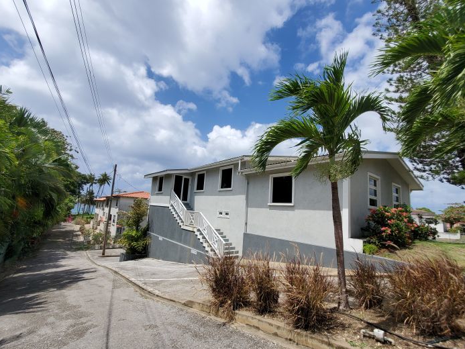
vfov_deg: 81.7
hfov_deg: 98.2
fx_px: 202
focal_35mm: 15
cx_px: 230
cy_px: 179
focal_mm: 1.8
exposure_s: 1/1713
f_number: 2.2
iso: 50
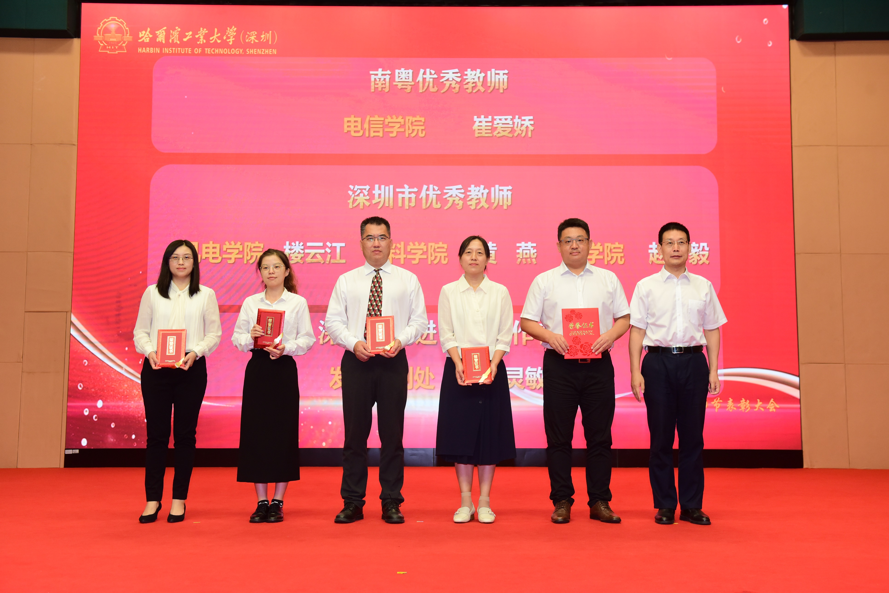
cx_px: 444
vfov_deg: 33.4
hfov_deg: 48.5
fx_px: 988
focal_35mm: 40
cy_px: 296
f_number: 5
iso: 1250
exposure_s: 1/125
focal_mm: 40
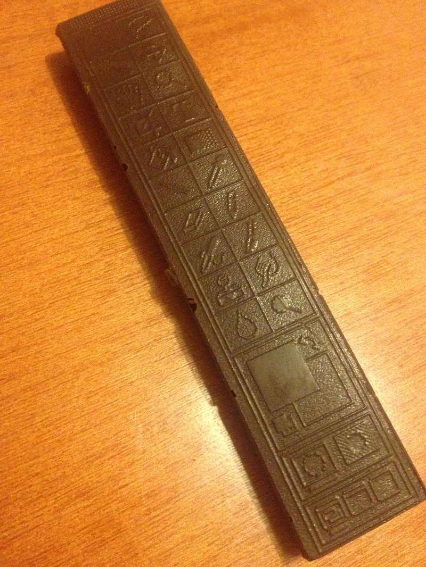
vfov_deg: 52.6
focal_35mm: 35
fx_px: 574
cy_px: 284
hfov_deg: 40.7
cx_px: 213
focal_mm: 4.28
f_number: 2.4
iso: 640
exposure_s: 1/17
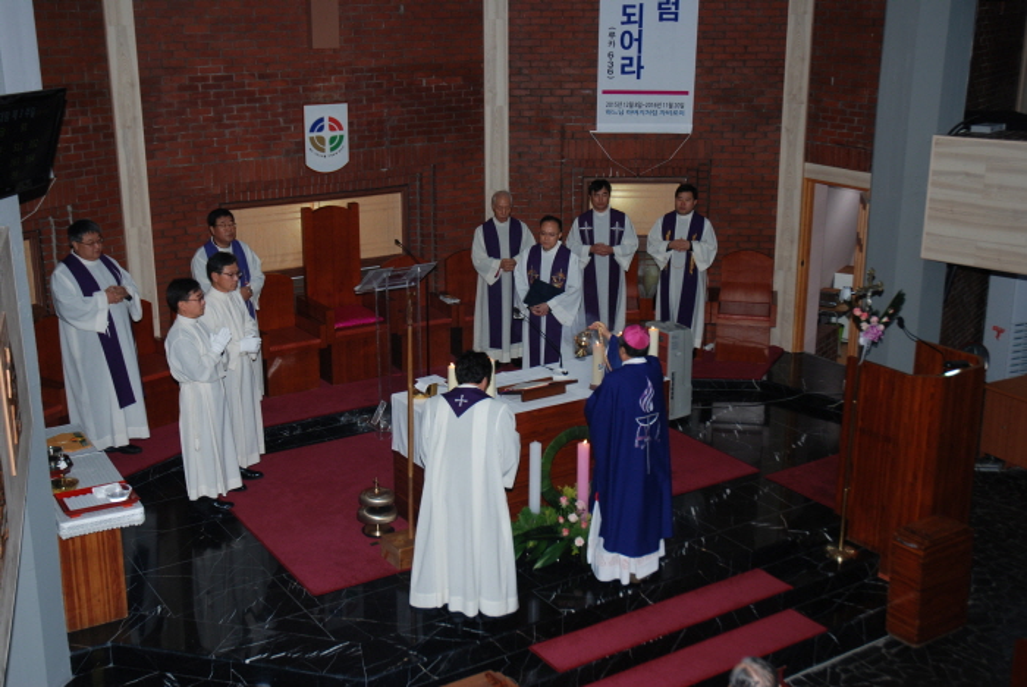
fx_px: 1242
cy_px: 344
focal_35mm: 44
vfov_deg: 30.9
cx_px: 514
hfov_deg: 44.9
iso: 200
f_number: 4.5
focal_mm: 29
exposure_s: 1/60
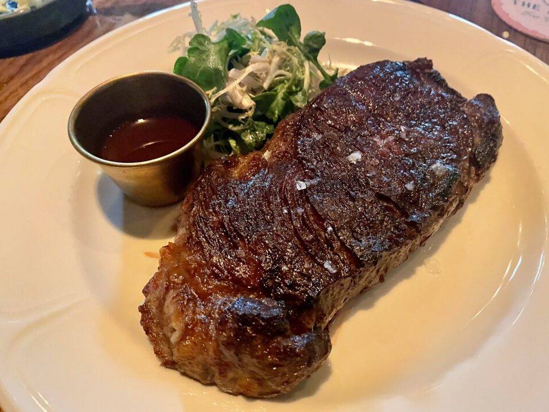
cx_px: 285
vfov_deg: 49.7
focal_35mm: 28
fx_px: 444
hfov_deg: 63.4
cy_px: 210
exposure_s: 1/30
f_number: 1.6
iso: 800
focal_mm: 4.2
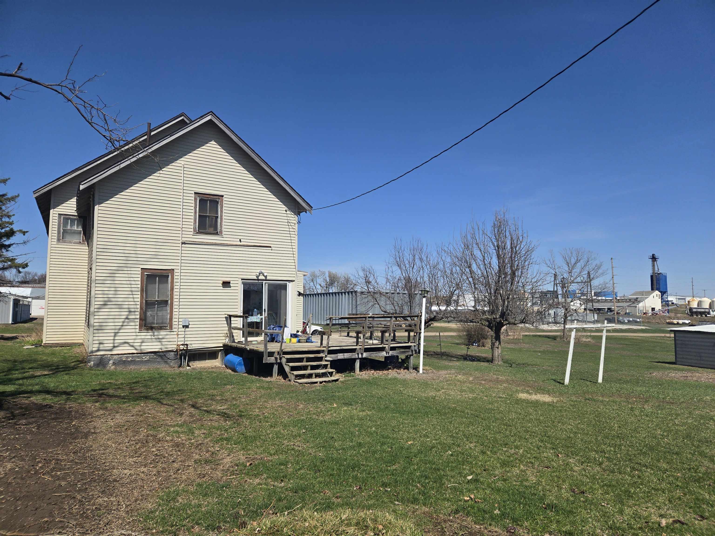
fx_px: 475
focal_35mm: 23
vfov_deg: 58.9
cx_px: 358
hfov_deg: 73.9
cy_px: 268
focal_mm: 5.4
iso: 25
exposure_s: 1/2866
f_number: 1.8
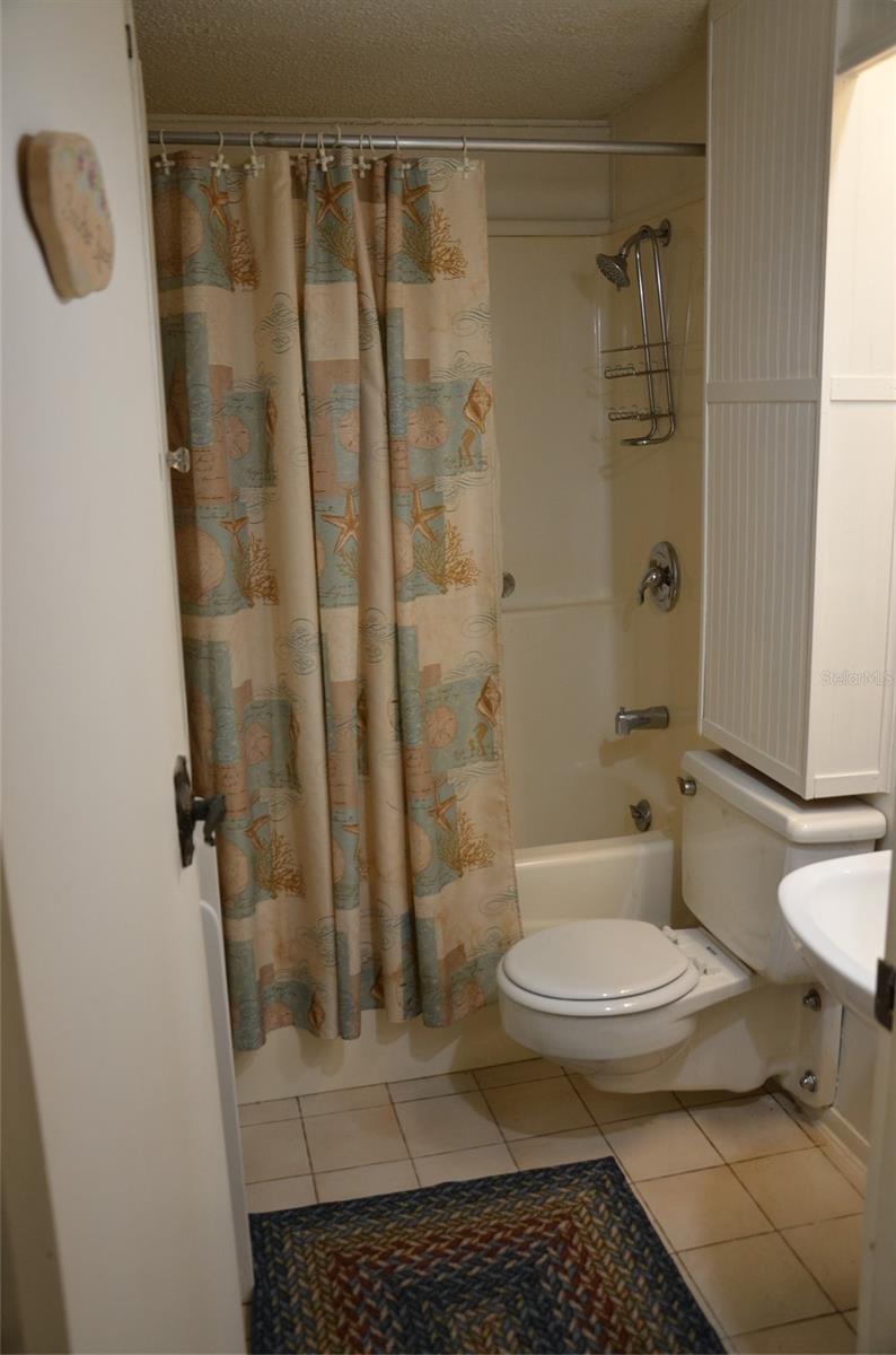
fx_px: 1182
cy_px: 678
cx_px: 448
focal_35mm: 32
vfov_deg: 59.6
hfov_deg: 41.5
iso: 500
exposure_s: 1/60
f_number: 4
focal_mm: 21
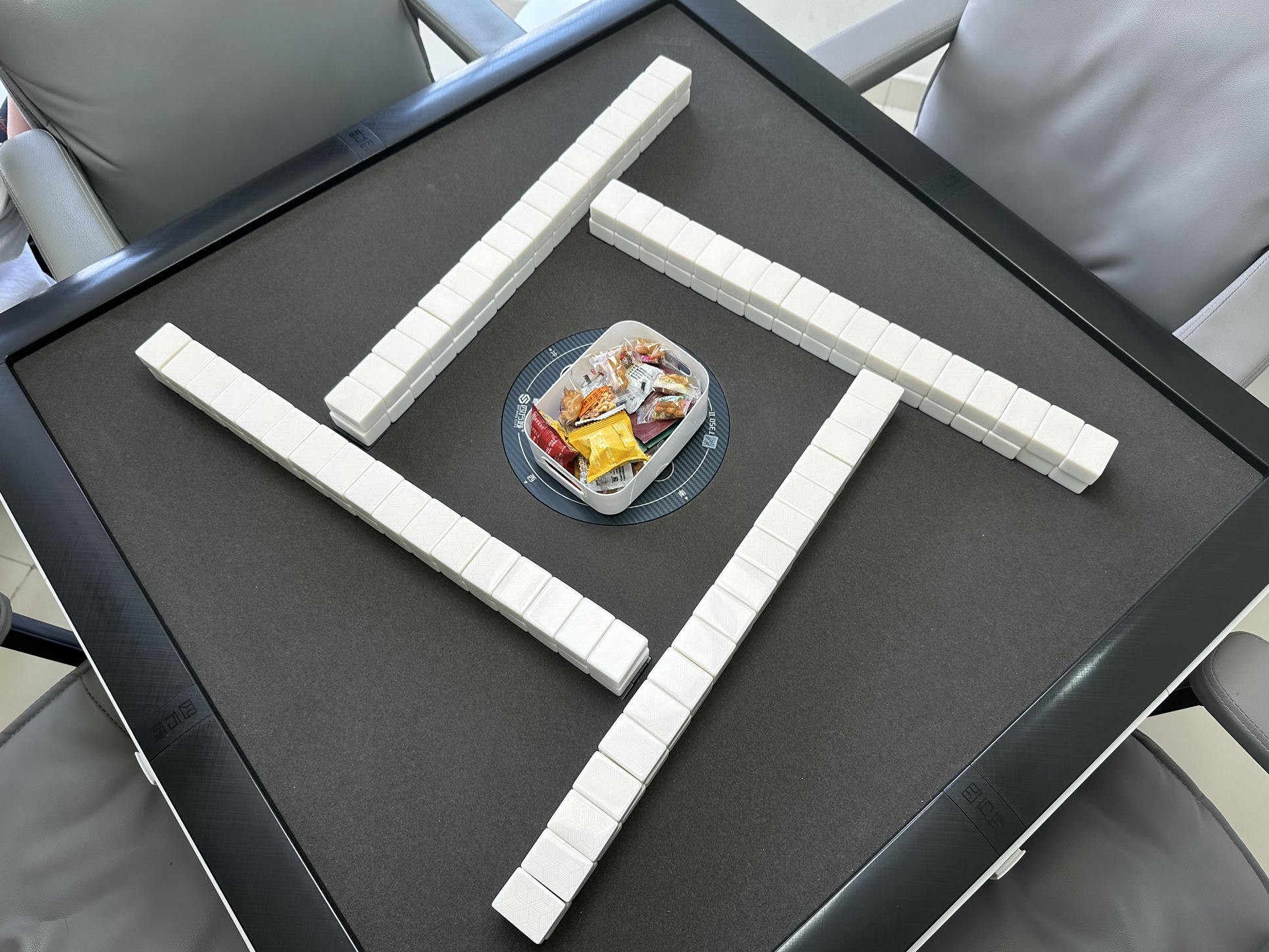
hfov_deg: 69.4
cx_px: 628
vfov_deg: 54.9
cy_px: 471
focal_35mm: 25
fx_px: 916
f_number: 1.78
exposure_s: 1/140
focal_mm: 6.86
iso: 64
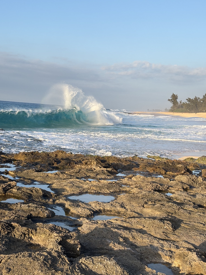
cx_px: 103
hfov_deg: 28.0
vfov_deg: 36.8
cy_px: 138
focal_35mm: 52
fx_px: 413
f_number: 1.6
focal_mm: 5.96
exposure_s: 1/1381
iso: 40
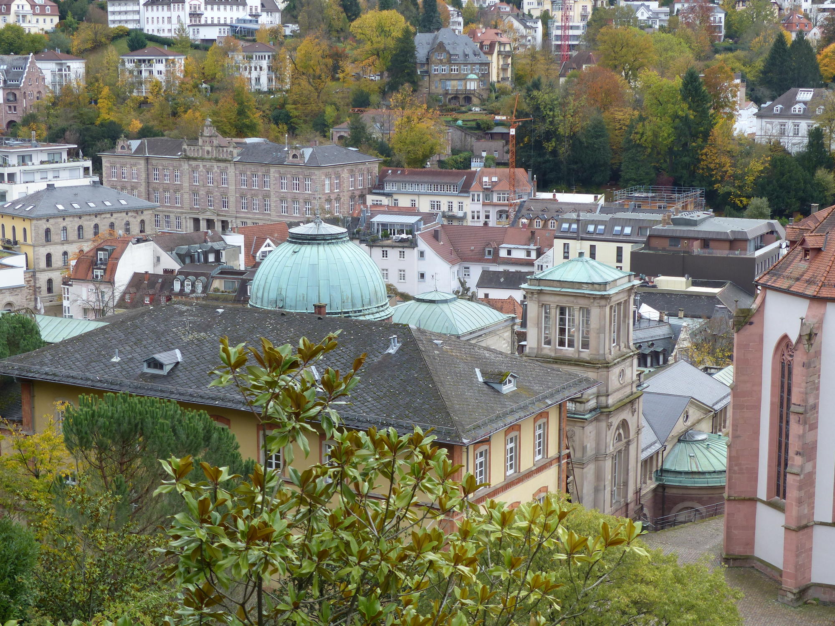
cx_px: 418
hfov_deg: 30.7
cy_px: 313
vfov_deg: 23.3
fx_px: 1520
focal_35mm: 63
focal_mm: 11.4
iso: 100
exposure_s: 1/125
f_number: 4
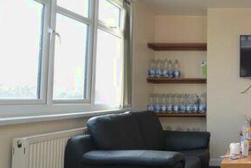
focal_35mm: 37
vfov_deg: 36.0
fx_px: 258
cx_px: 278
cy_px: 90
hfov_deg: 41.1
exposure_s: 1/125
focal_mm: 10
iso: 400
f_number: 5.6
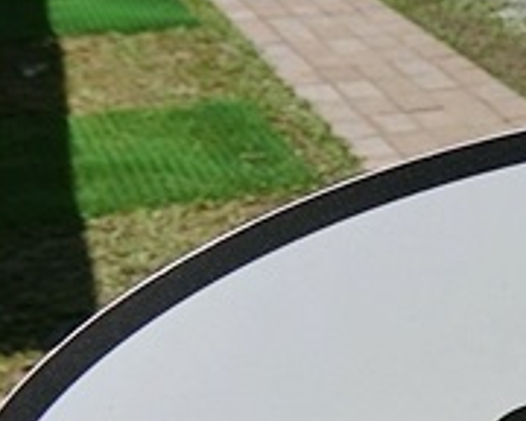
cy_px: 640
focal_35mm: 82
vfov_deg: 16.9
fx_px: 1277
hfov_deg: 19.3
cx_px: 859
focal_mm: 5.4
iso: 80
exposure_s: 1/500
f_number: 7.9
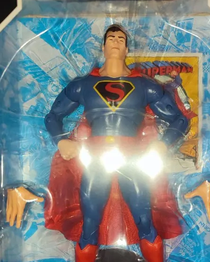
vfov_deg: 41.3
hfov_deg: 34.0
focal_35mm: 44
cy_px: 181
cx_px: 132
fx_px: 342
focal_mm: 6.04
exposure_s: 1/33
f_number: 1.9
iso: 156
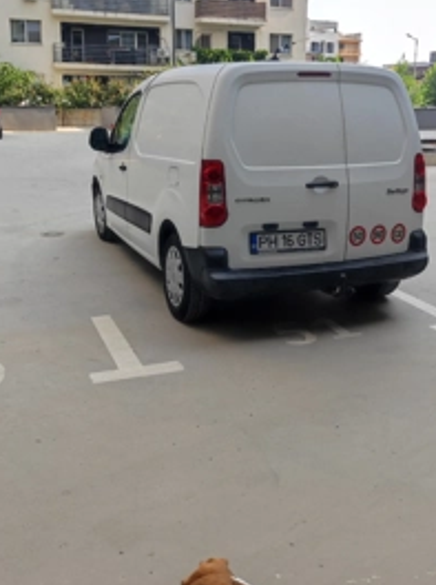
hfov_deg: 37.5
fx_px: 640
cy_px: 223
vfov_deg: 48.6
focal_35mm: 38
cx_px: 248
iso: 50
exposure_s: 1/224
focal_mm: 4.7
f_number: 1.79
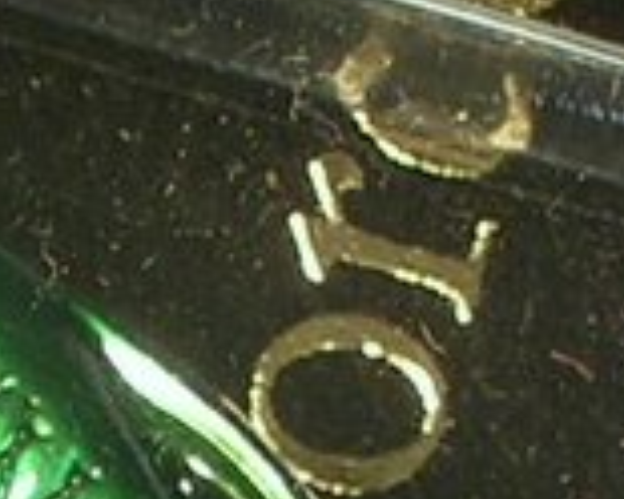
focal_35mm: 425
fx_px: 7849
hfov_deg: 4.5
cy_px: 773
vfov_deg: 3.6
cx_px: -217
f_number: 4.9
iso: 50
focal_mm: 16.2
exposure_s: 1/5
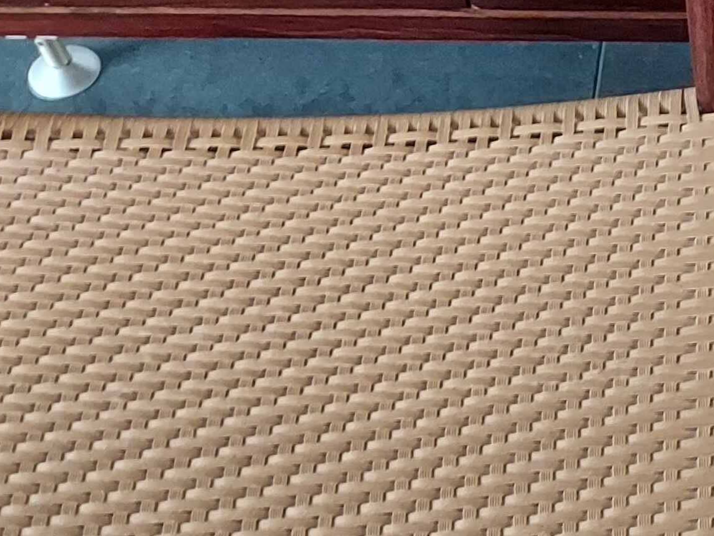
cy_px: 474
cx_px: 903
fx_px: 1732
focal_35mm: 84
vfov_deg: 17.3
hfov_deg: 21.3
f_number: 1.8
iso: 400
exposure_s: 1/25
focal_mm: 4.6
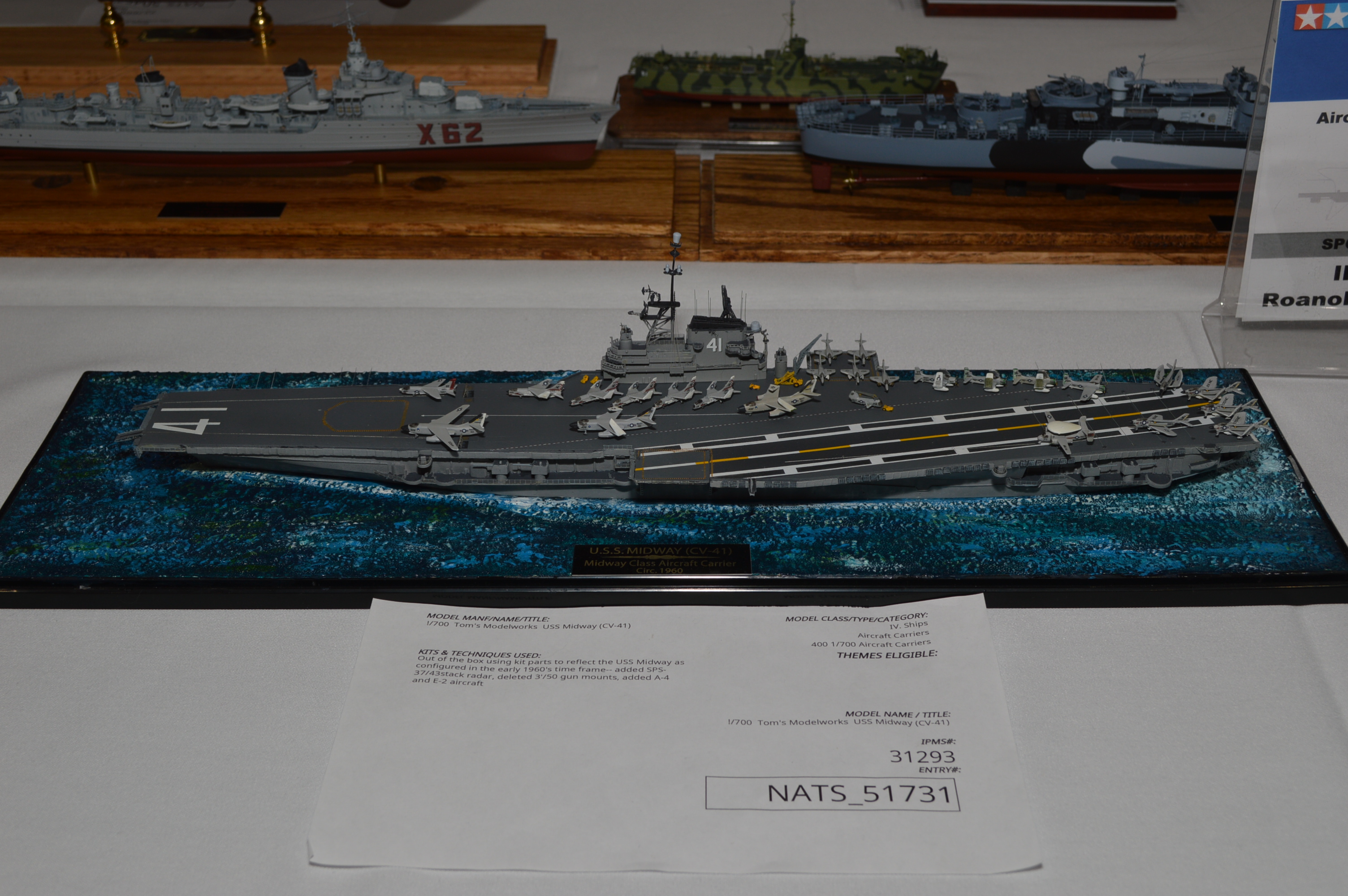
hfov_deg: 43.6
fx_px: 1683
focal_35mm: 45
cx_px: 674
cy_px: 448
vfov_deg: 29.8
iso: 100
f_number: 8
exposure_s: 1/60
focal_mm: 30
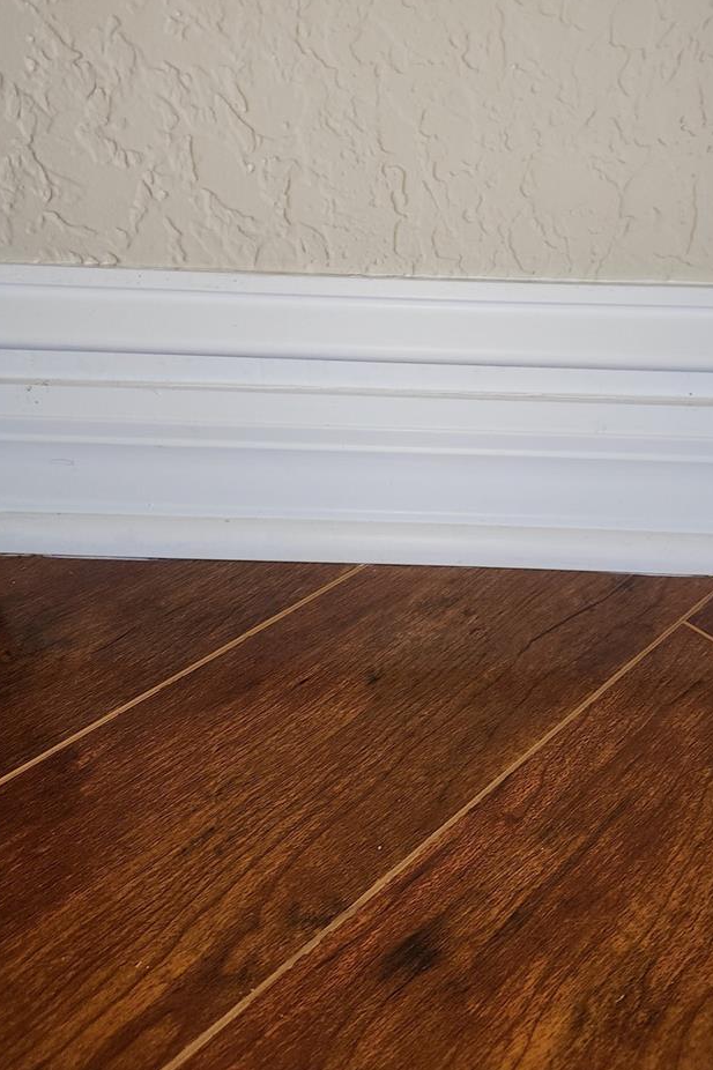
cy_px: 439
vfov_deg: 59.9
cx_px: 415
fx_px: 921
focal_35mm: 31
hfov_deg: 42.2
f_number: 1.8
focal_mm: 6.4
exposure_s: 1/60
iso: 20
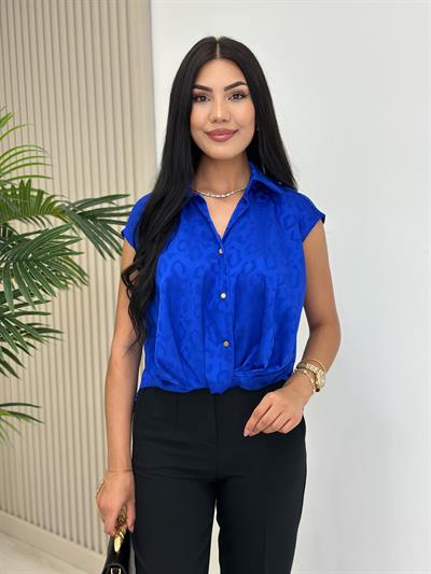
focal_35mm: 48
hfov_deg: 30.3
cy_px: 287
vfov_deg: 39.6
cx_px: 216
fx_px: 797
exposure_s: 1/147
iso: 64
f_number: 1.78
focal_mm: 6.86
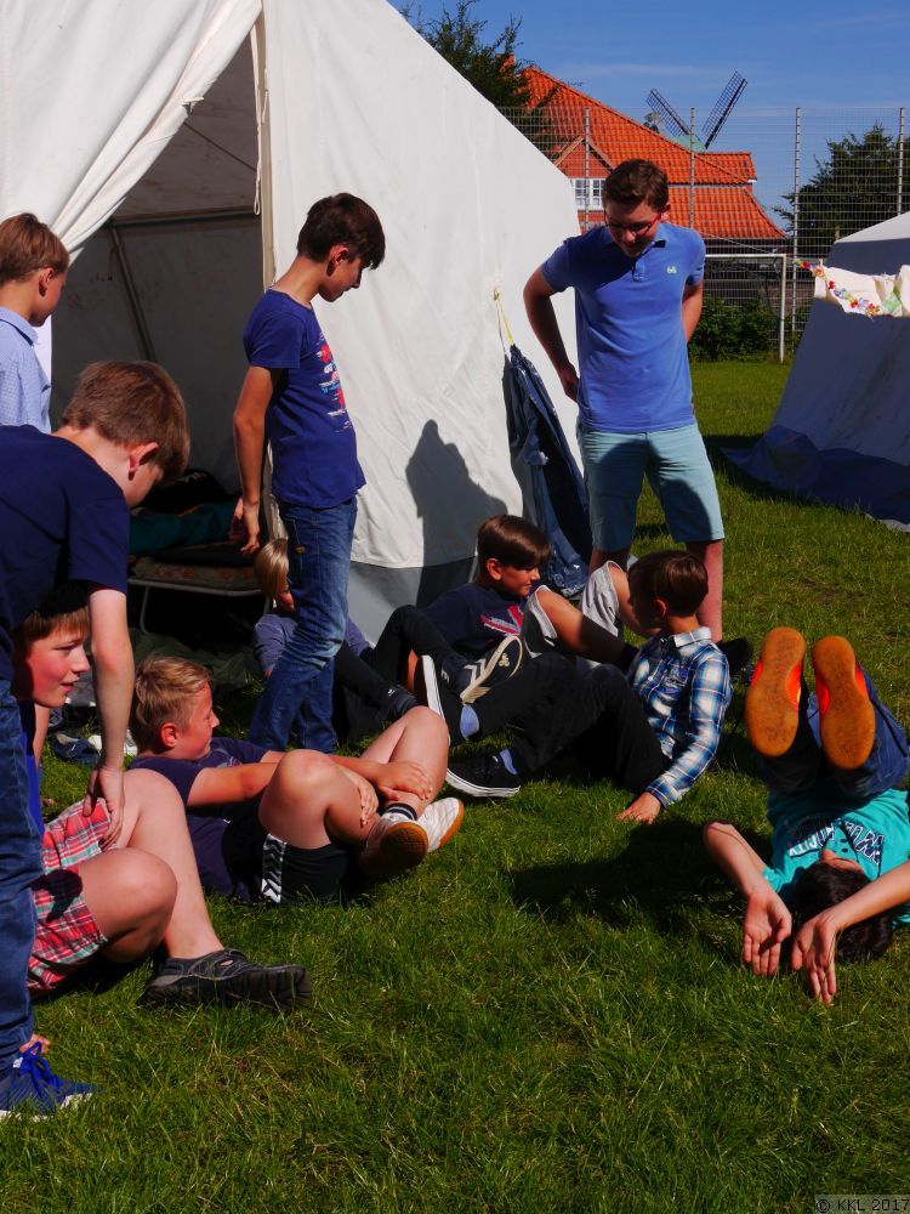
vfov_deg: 36.8
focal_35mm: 52
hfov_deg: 28.0
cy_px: 607
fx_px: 1823
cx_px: 455
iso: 160
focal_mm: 26
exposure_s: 1/500
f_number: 10
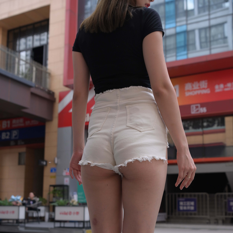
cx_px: 117
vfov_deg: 34.4
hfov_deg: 34.7
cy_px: 150
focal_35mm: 49
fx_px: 373
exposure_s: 1/250
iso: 500
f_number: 4.5
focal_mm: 38
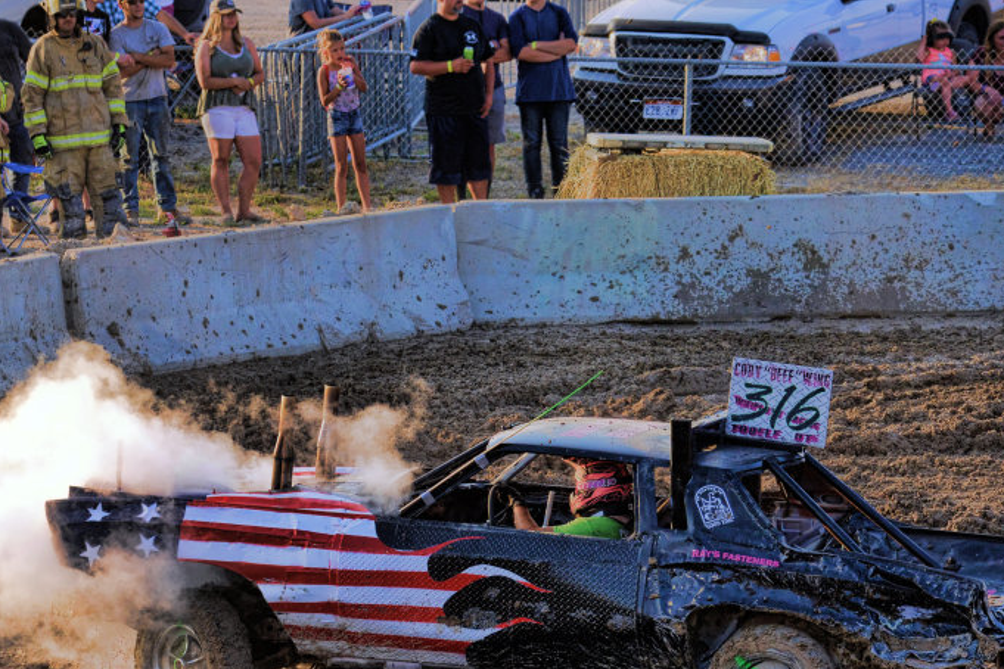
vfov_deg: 3.2
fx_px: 11796
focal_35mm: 423
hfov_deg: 4.9
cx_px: 339
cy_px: 472
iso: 800
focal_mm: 250
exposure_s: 1/400
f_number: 9
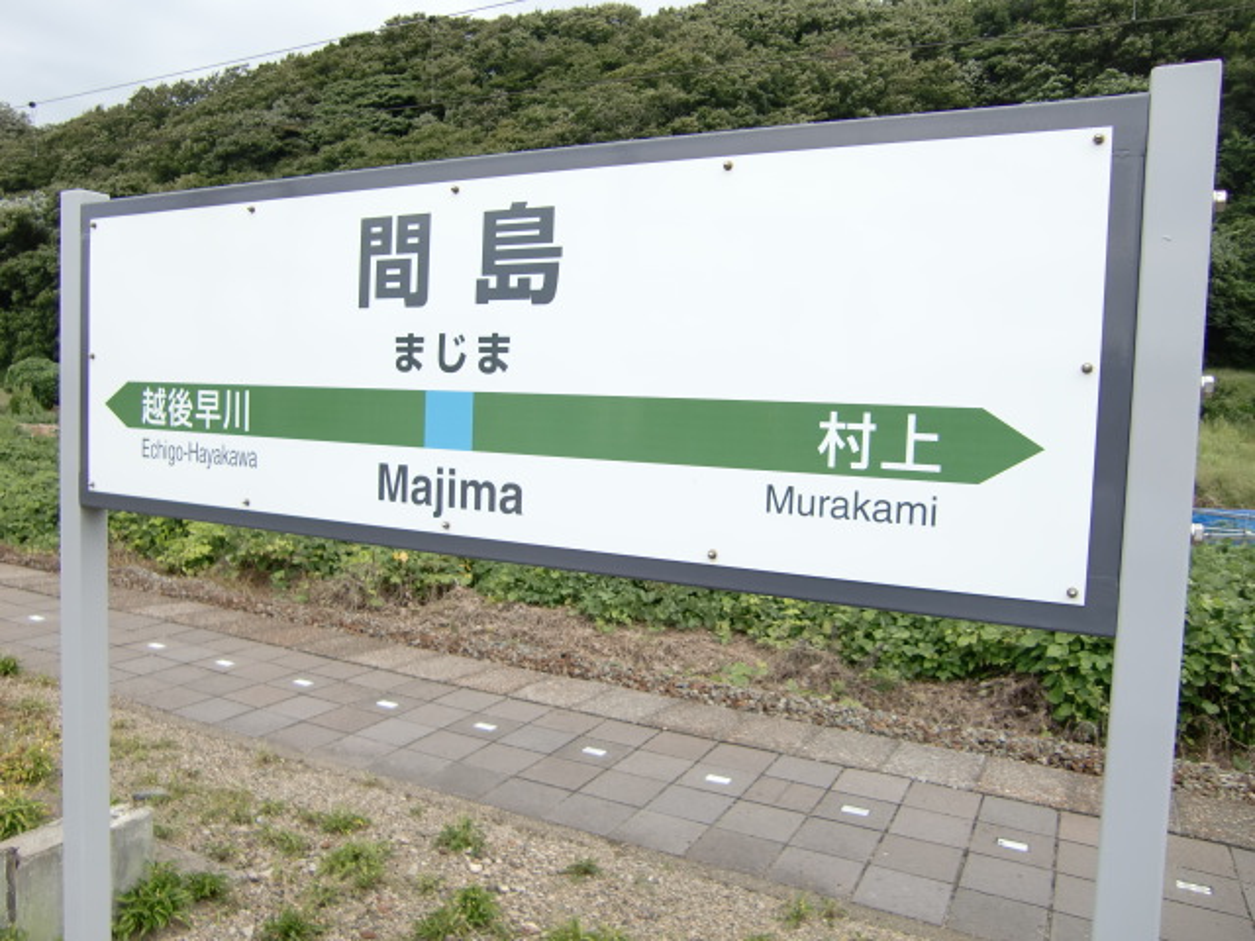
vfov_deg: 49.7
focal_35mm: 28
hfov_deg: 63.4
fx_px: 1015
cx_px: 628
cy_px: 470
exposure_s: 1/400
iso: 64
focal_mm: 4.9
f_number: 2.6
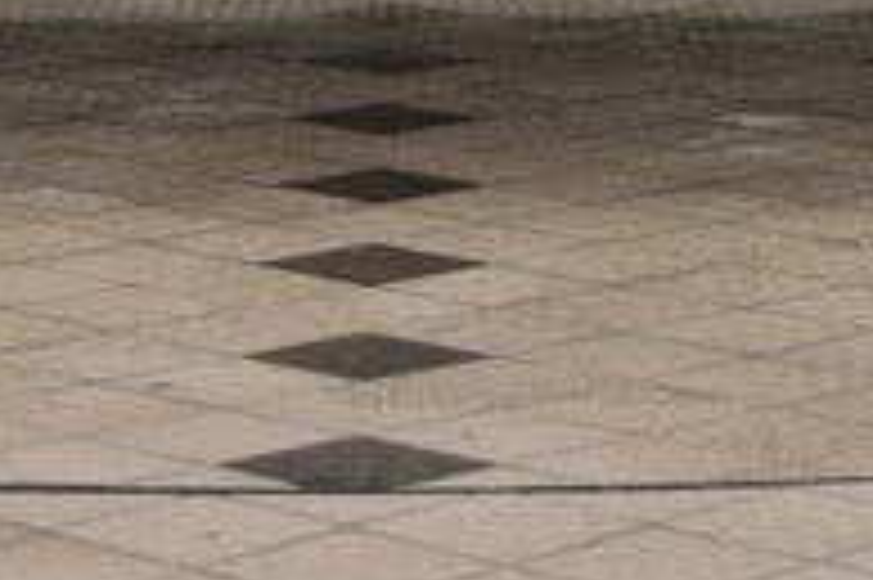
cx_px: 459
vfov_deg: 6.2
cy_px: -605
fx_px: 5176
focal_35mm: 214
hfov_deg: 9.6
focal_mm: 27
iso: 500
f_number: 7.1
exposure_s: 1/30
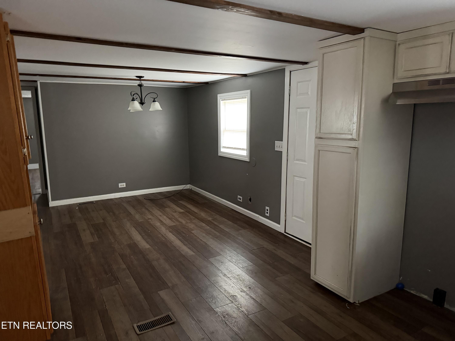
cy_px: 170
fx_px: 315
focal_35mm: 24
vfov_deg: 56.8
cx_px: 228
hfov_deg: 71.6
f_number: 1.78
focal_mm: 6.76
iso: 1000
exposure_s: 1/33
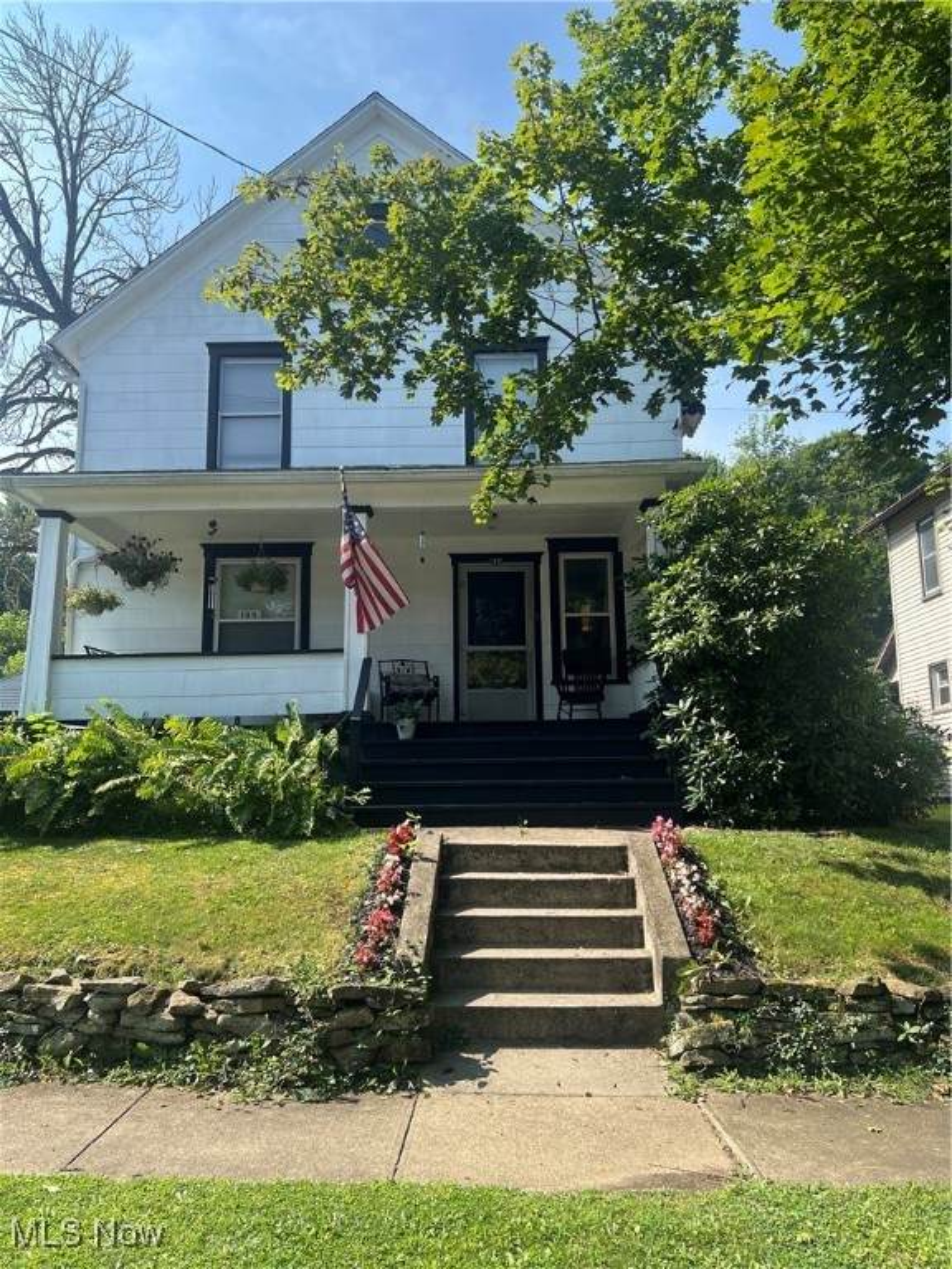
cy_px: 634
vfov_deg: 67.3
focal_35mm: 26
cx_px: 476
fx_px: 953
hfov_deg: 53.1
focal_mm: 5.7
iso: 50
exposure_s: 1/1531
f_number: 1.5
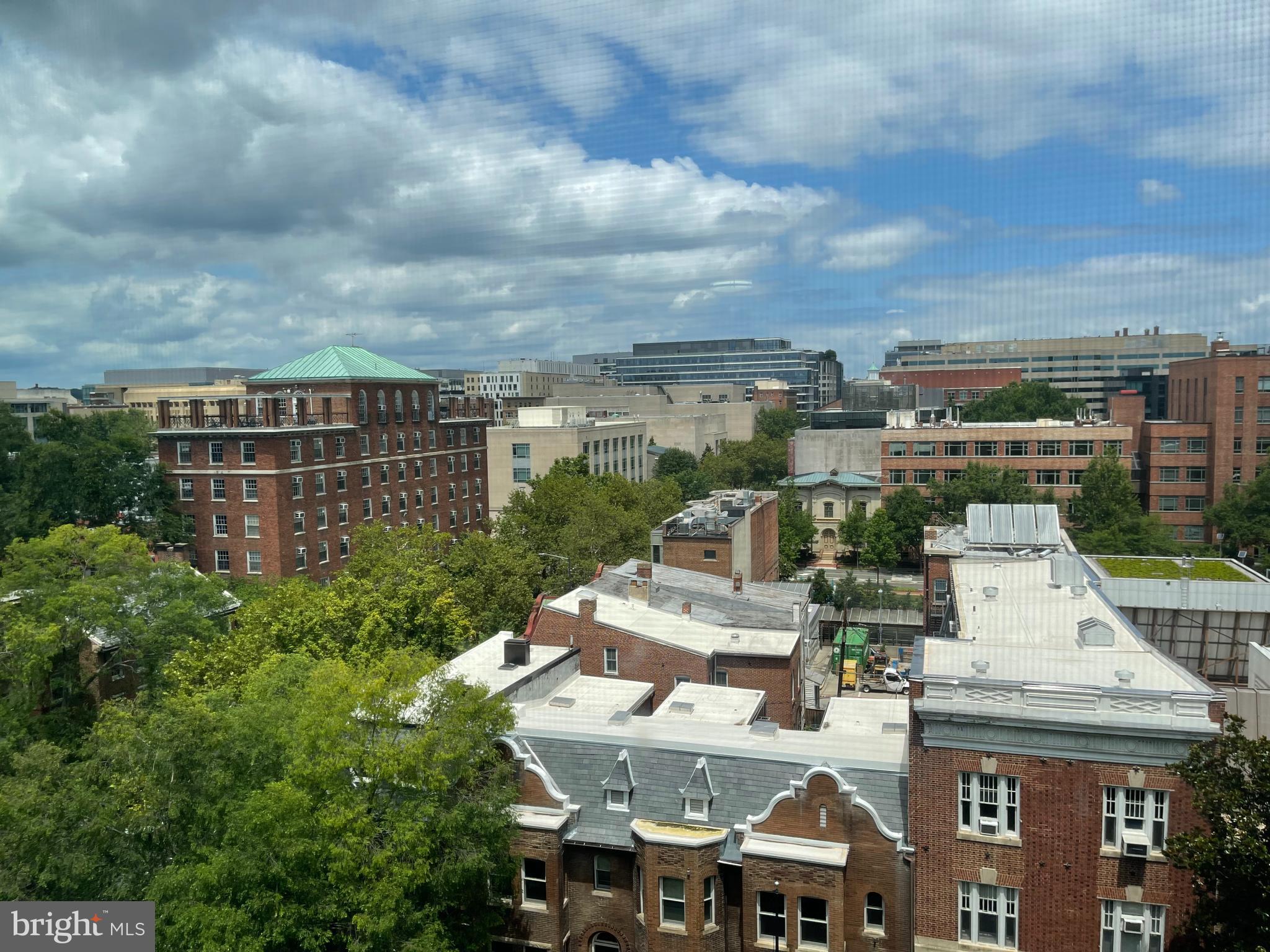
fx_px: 917
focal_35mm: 25
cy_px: 476
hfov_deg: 69.4
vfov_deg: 54.9
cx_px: 635
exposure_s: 1/3344
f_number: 1.6
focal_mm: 5.1
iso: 32
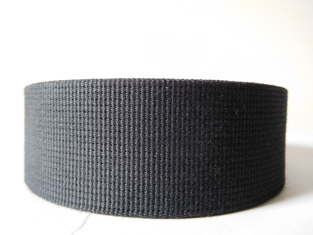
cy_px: 118
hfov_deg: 69.4
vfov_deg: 54.9
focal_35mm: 25
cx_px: 156
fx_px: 226
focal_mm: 4.5
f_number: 3.4
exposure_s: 1/25
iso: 400
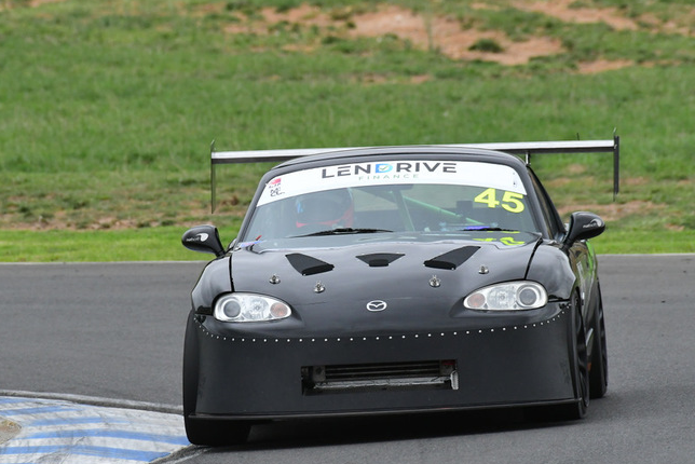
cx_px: 289
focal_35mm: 932
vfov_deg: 1.5
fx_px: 18000
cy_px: 222
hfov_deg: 2.2
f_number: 10
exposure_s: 1/640
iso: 1600
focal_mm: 500
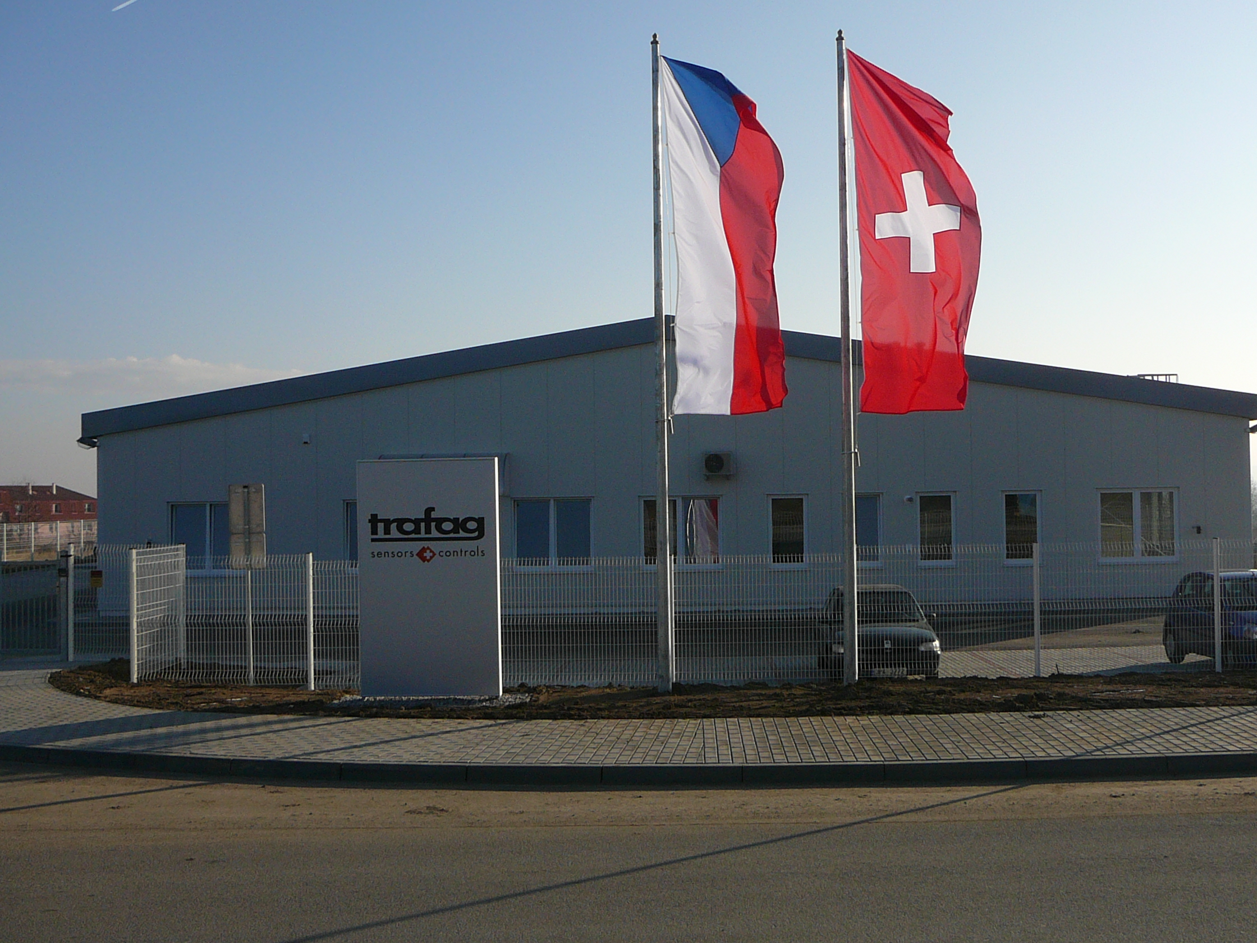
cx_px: 676
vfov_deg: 36.0
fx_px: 1453
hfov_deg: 46.8
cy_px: 467
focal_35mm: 40
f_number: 5
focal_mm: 5.2
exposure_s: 1/640
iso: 80
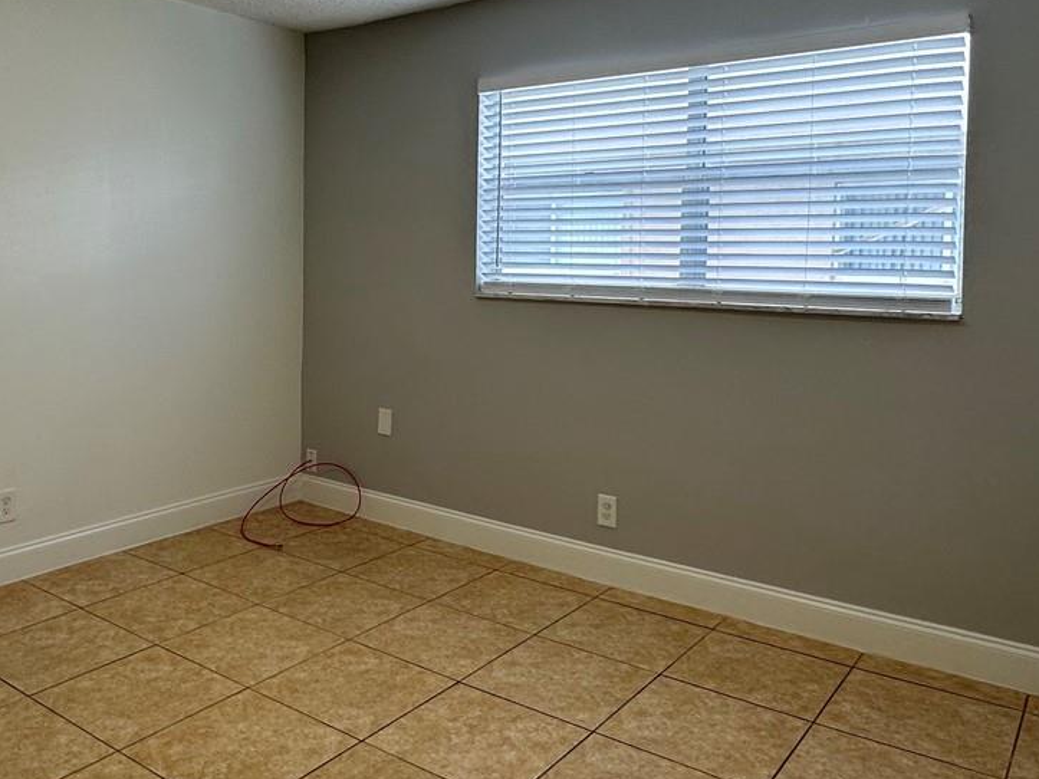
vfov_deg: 45.0
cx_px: 389
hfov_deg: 57.6
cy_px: 290
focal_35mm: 31
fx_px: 930
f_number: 2.2
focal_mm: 2.22
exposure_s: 1/120
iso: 64
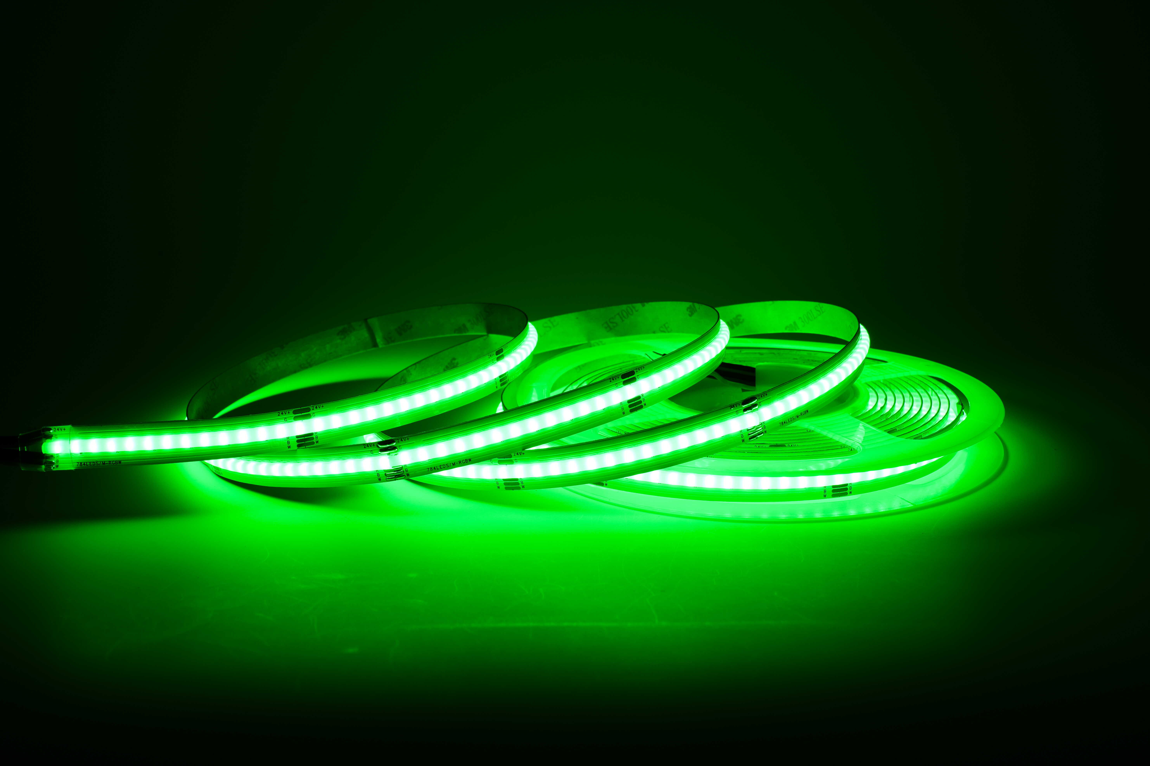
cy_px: 383
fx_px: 1310
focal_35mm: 41
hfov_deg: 47.4
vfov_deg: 32.6
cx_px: 575
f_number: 16
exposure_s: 1/25
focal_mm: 41
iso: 64
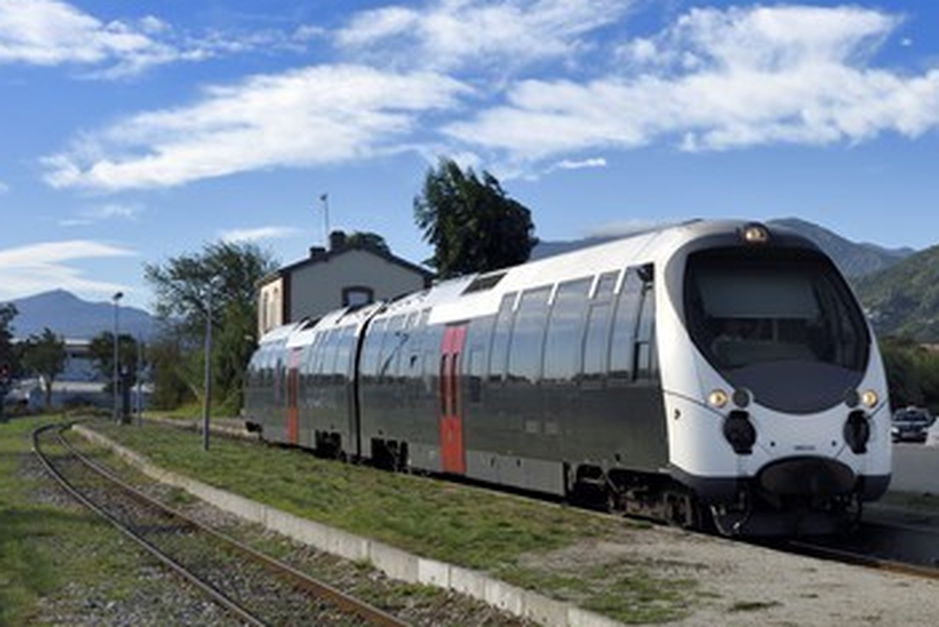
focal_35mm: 62
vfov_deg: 21.9
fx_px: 1618
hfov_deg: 32.3
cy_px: 355
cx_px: 526
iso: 200
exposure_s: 1/400
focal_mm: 52
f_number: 10
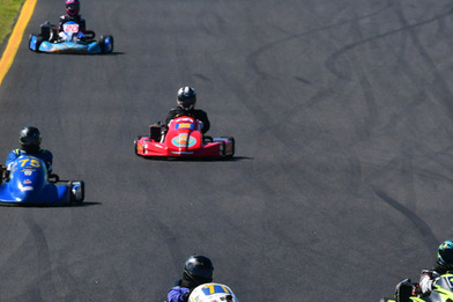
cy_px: 222
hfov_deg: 1.8
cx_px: 230
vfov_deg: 1.2
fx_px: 14263
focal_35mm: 1134
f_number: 13
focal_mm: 370
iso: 500
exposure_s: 1/640
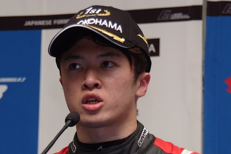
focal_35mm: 233
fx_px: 1495
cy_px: 123
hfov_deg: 8.8
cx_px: 81
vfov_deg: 5.9
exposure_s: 1/125
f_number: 5.6
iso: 400
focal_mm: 90
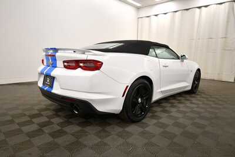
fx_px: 144
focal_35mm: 22
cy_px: 78
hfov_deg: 78.6
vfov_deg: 57.3
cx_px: 118
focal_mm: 15
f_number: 5
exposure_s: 1/250
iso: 720
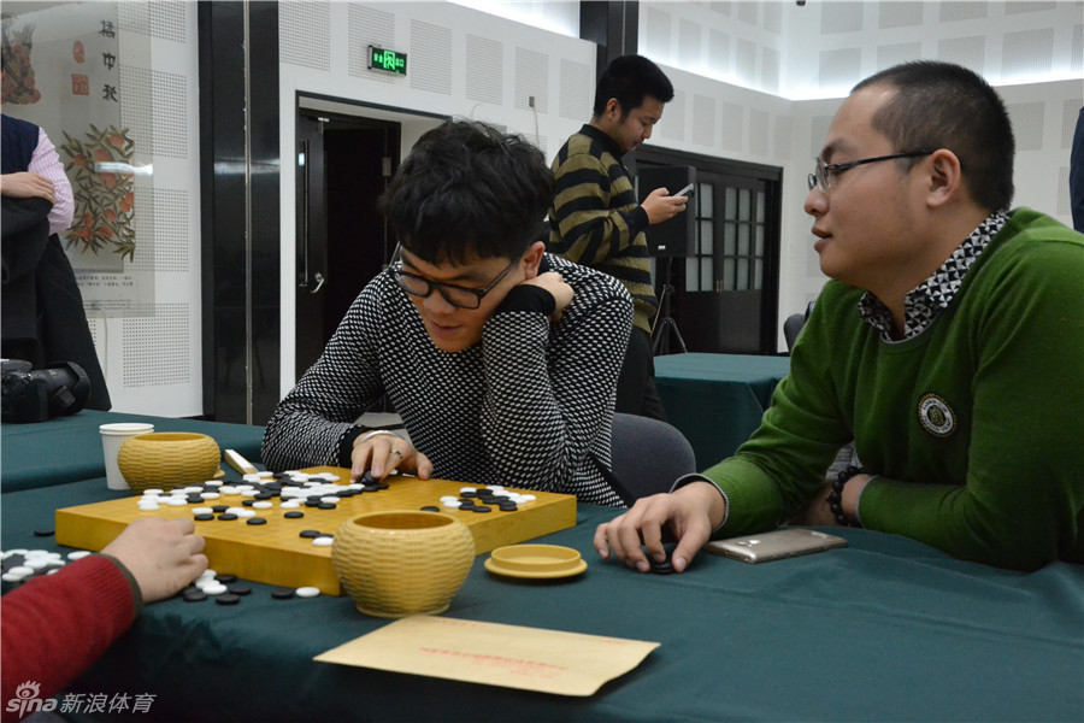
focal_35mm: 45
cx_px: 542
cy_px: 362
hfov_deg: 43.6
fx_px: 1355
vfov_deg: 29.9
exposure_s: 1/160
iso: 3200
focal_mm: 30
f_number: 6.3
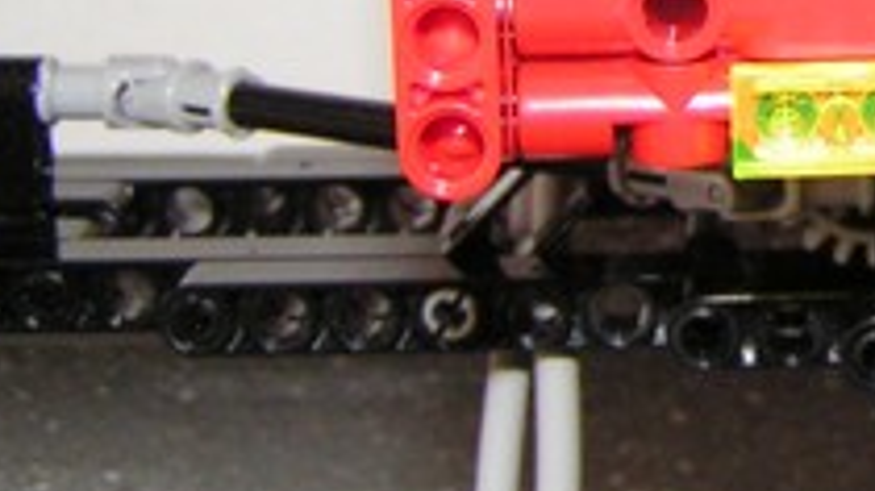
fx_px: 2923
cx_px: 1067
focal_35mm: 126
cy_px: -246
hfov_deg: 16.3
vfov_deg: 9.4
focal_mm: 5.8
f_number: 2.8
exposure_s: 1/40
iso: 200
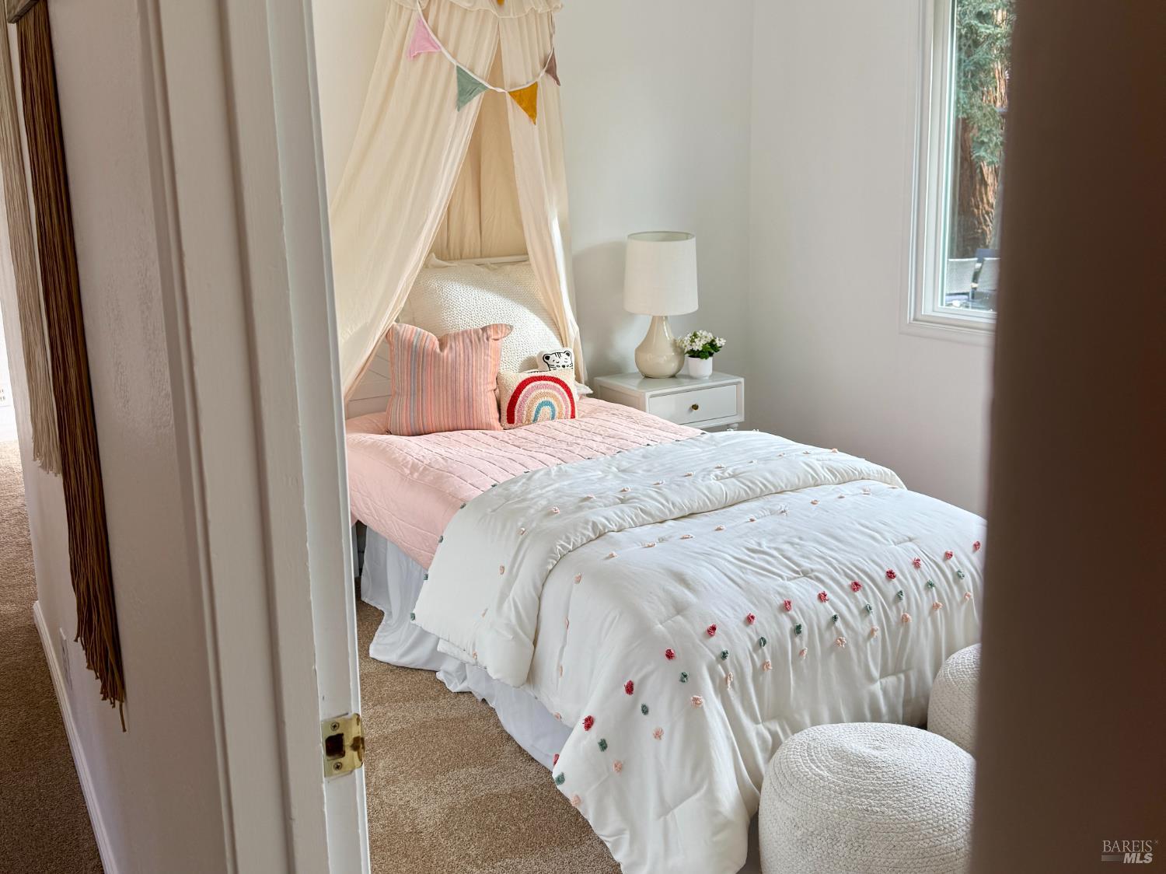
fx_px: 808
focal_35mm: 24
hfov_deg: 71.6
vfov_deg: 56.8
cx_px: 583
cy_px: 437
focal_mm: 6.76
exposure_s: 1/137
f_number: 1.78
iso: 64
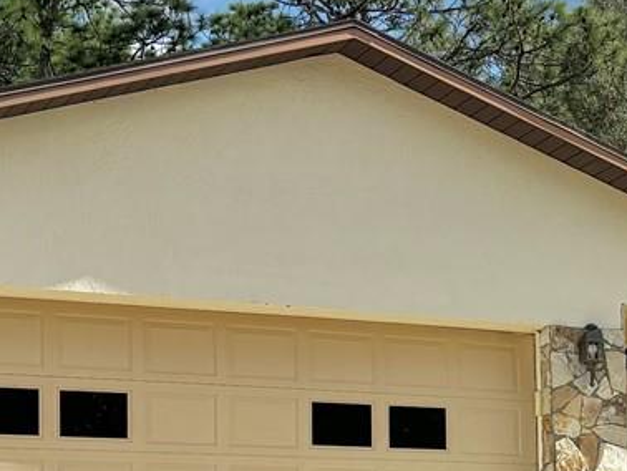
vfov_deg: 13.2
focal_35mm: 110
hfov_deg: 17.0
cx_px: 783
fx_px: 1994
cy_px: 504
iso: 50
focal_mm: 5.96
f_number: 1.6
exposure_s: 1/4854
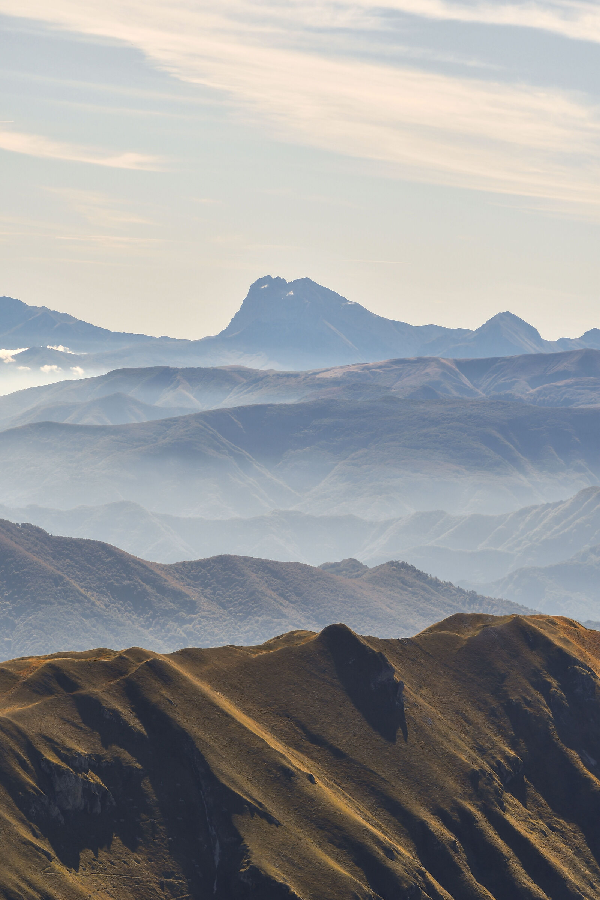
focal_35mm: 157
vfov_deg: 13.1
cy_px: 450
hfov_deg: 8.7
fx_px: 3925
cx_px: 300
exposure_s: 1/3200
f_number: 4.5
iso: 100
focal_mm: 105
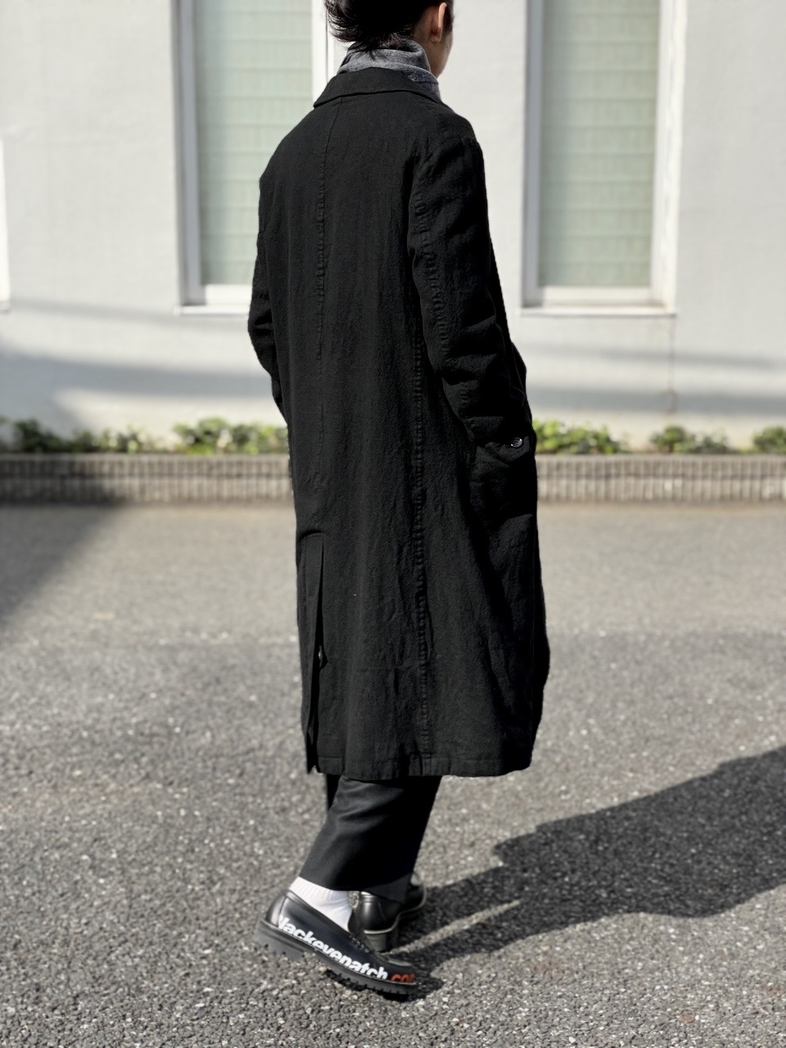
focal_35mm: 52
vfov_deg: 36.8
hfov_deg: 28.0
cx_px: 393
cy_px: 524
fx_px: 1574
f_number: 2
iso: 25
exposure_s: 1/2083
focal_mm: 6
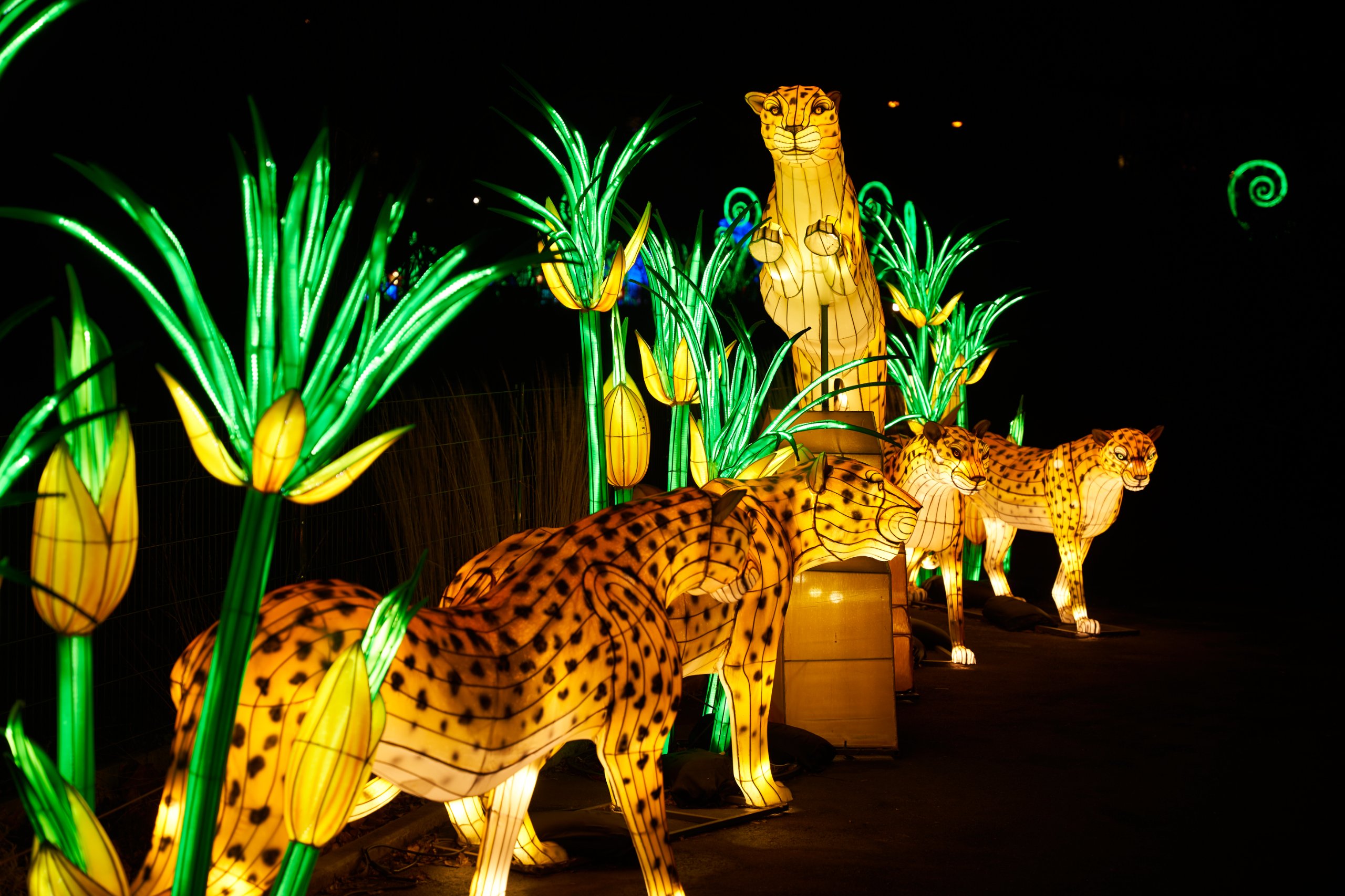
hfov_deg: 28.8
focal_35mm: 70
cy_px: 448
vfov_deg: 19.5
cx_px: 672
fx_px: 2615
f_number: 4
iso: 100
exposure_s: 1/20
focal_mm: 70
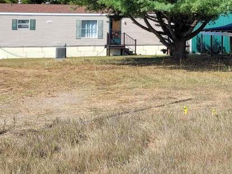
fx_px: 536
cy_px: -2
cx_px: 250
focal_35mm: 80
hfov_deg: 23.1
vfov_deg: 18.0
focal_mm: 5.4
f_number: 1.8
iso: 40
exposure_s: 1/1925
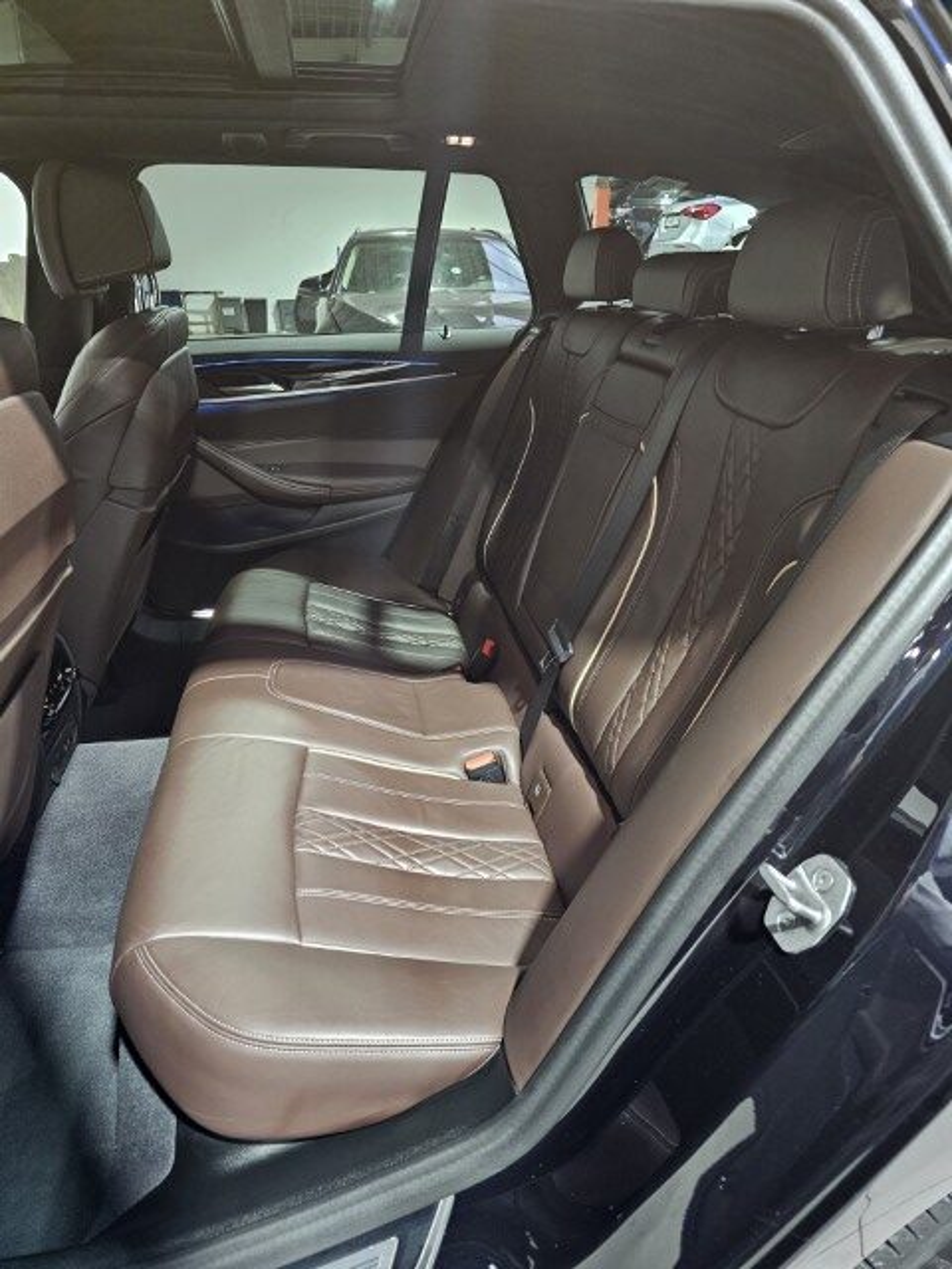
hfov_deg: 58.9
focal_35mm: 23
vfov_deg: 73.9
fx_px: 843
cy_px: 634
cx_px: 476
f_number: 1.7
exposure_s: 1/33.3
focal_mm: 6.3
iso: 640
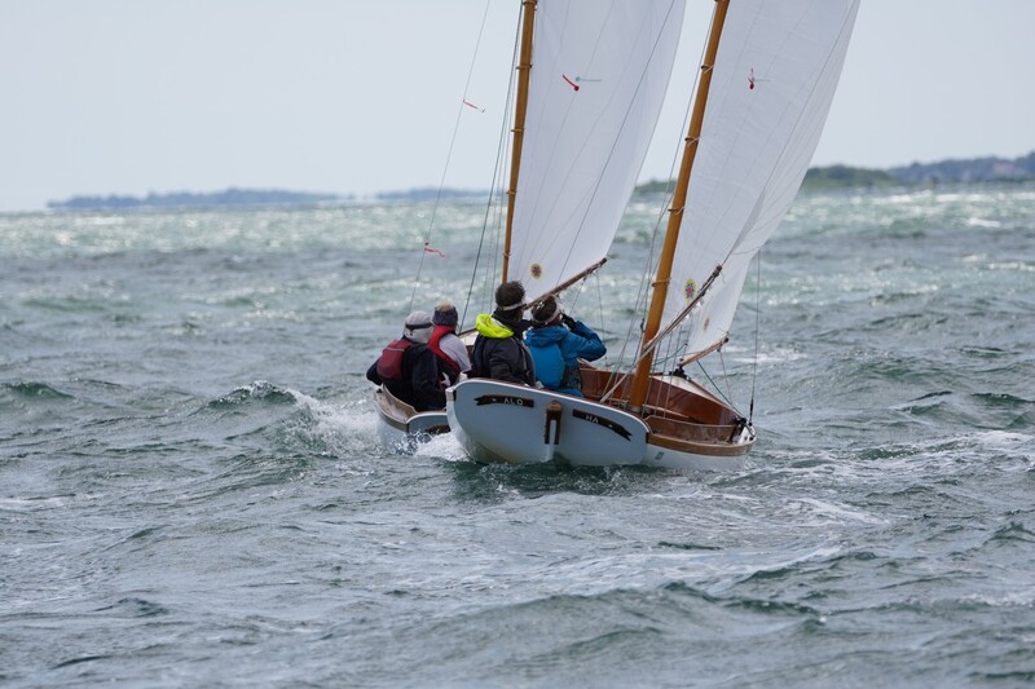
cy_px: 344
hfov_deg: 5.5
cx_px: 518
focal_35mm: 378
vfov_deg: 3.6
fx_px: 10865
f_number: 5.6
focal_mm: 252
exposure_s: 1/1250
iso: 200
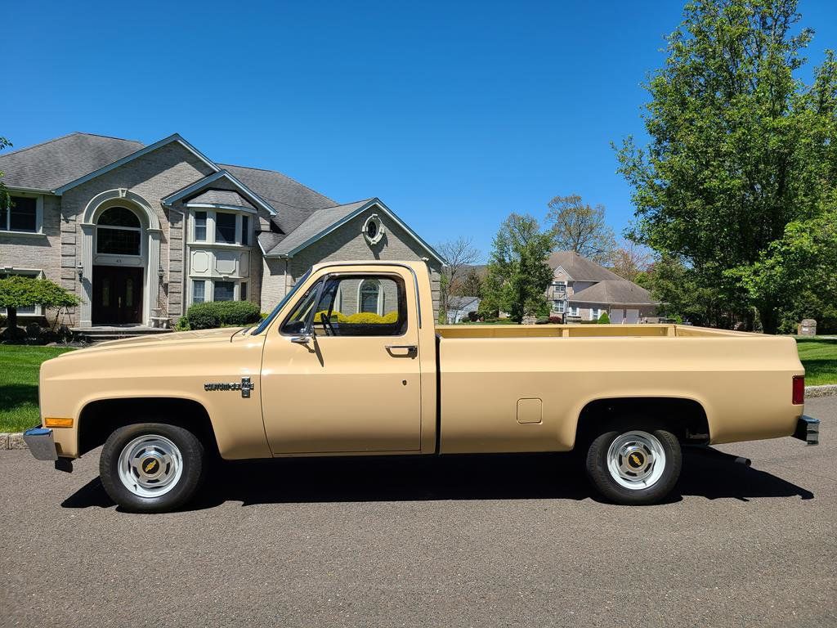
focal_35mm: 26
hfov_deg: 67.3
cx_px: 418
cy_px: 314
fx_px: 629
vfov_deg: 53.1
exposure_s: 1/2835
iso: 40
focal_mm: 5.4
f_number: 1.8
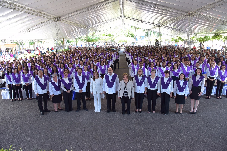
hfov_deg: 73.7
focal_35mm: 24
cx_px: 114
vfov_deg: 53.1
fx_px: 151
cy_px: 76
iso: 1000
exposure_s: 1/80
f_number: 5.6
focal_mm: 24
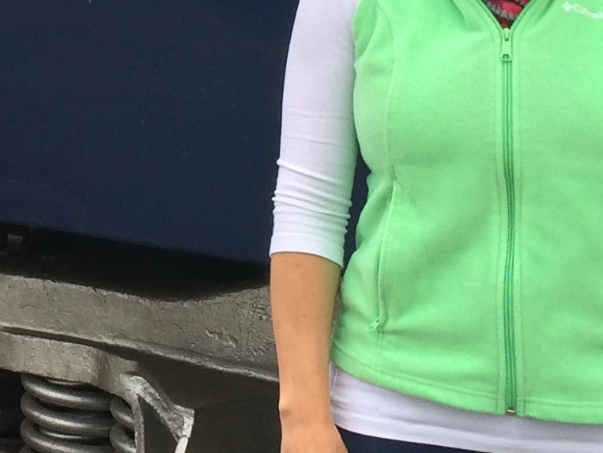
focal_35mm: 124
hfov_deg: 14.9
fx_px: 2161
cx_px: -254
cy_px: -134
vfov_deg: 11.6
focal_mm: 4.15
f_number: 2.2
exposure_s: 1/120
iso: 50
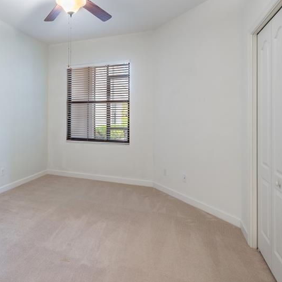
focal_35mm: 23
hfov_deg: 64.6
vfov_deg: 66.9
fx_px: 212
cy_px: 121
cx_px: 84
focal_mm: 14
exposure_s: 1.6
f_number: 11
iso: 125
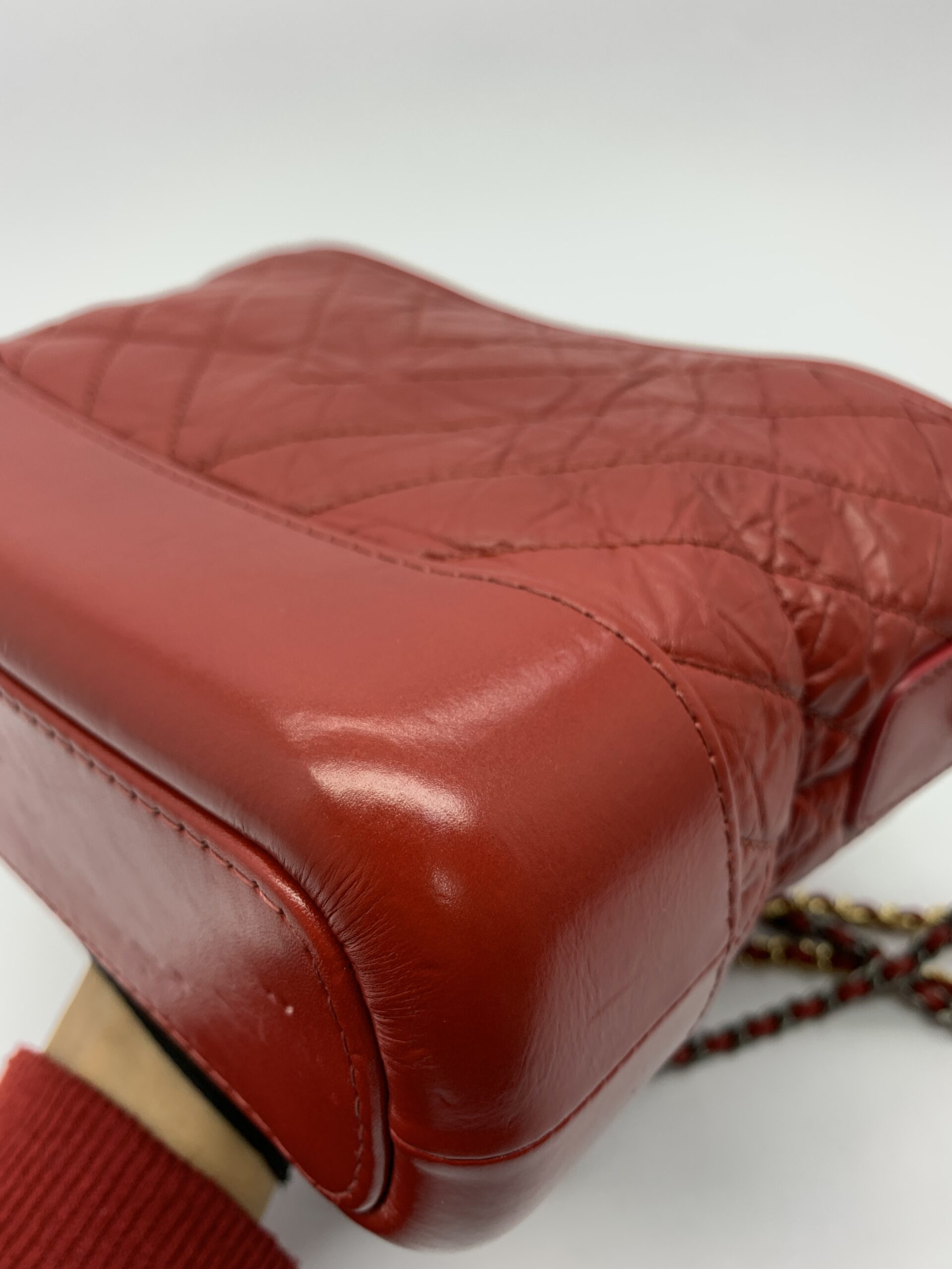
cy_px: 634
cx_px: 476
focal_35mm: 26
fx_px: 953
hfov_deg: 53.1
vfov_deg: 67.3
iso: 80
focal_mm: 4.25
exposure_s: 1/100
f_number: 1.8
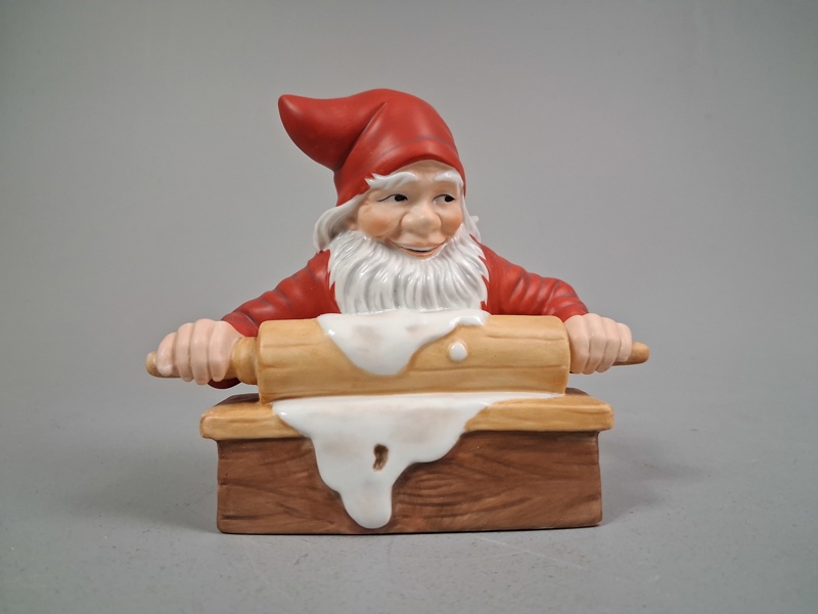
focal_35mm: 27
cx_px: 409
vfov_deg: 51.4
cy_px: 307
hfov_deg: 65.3
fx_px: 638
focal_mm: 4
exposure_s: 1/100
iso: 400
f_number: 1.8
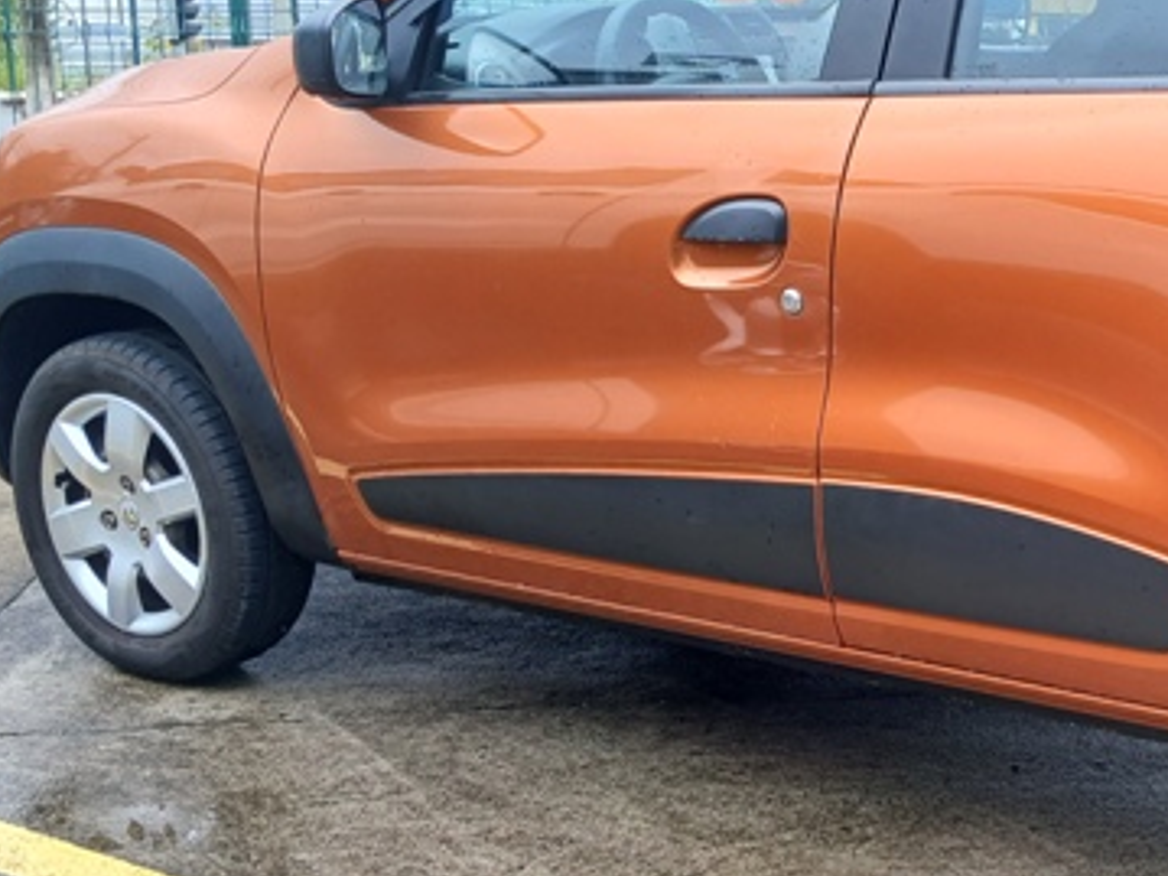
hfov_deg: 31.3
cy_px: 492
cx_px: 1103
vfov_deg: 25.2
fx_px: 1956
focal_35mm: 58
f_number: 1.8
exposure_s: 1/120
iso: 25
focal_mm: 3.98
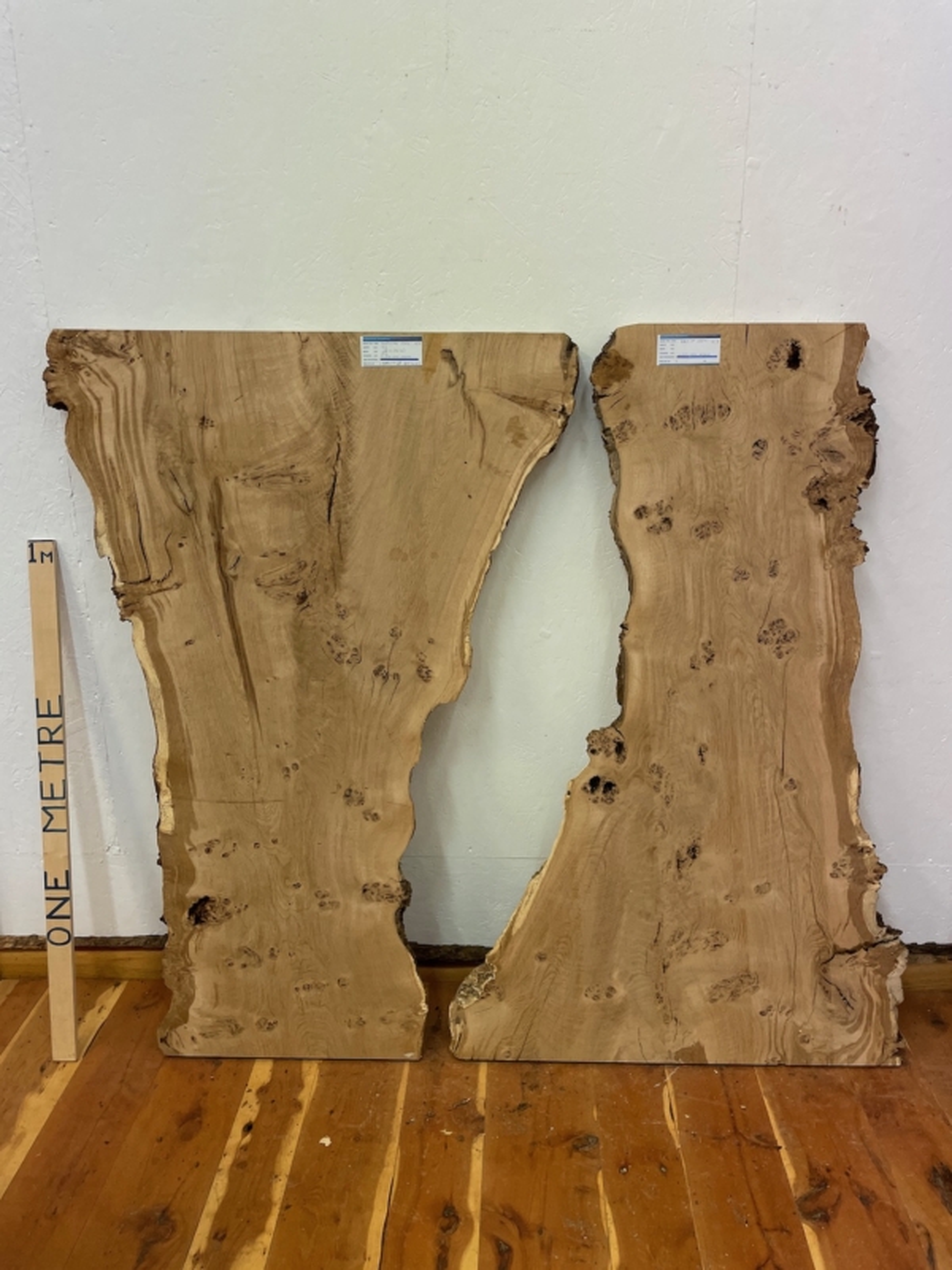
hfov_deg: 53.1
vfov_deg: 67.3
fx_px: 953
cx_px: 476
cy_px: 635
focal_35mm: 26
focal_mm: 4.2
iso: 80
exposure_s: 1/100
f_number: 1.6
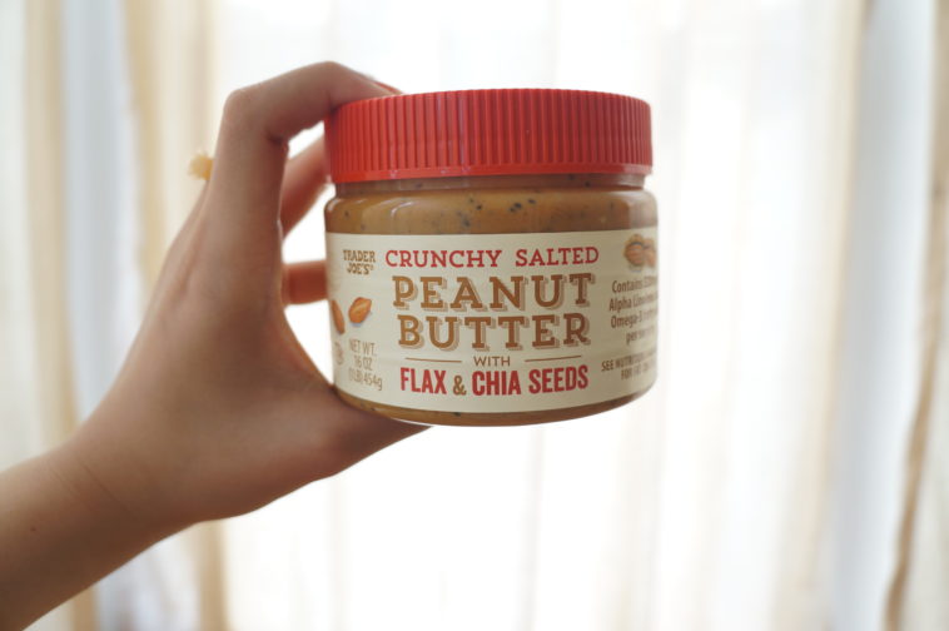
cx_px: 474
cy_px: 316
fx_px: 711
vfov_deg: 47.9
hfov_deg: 67.4
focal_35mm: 27
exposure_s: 1/100
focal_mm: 18
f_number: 3.5
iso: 400
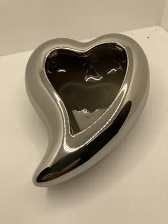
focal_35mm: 28
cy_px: 112
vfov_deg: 63.5
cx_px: 84
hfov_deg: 49.7
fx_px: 181
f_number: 1.8
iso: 20
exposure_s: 1/375
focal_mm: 3.99
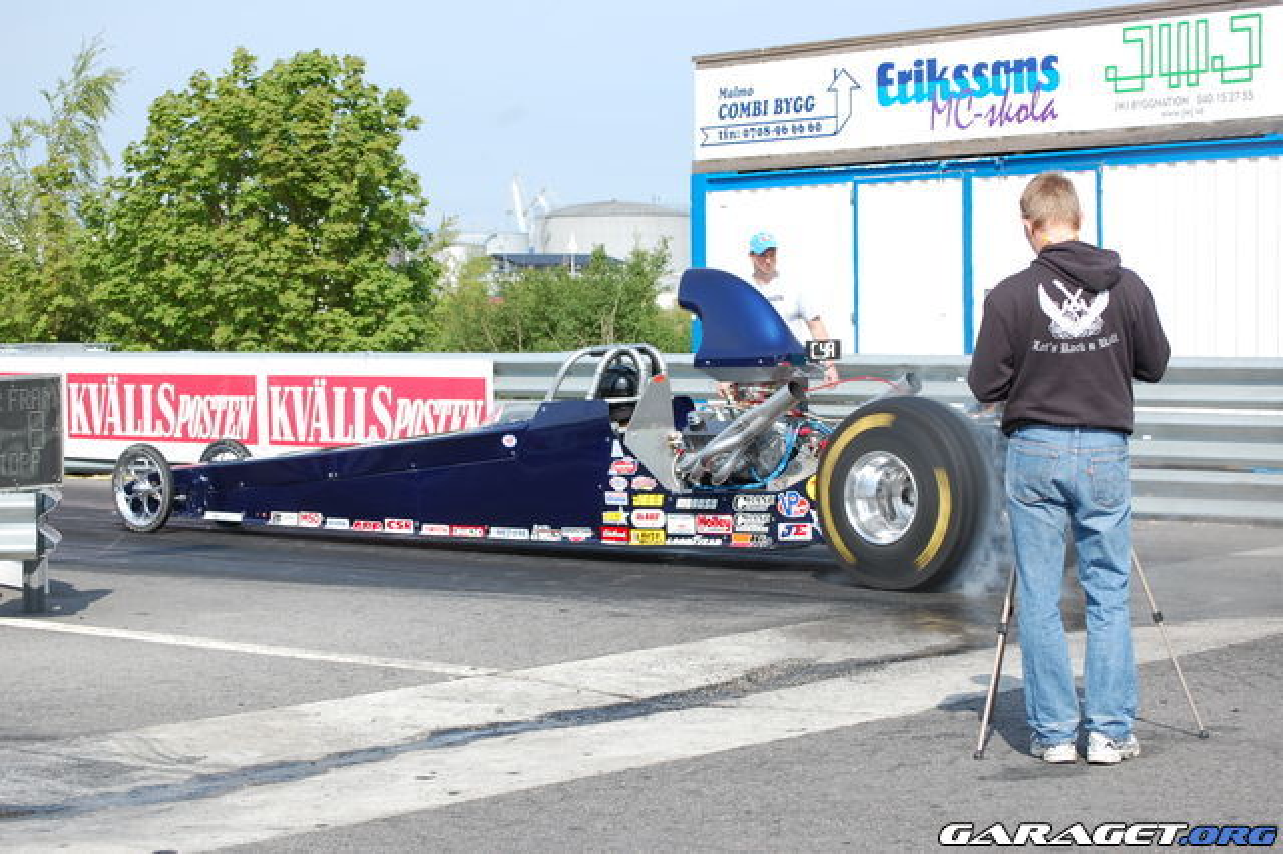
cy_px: 427
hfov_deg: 24.6
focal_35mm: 82
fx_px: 2939
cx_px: 642
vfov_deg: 16.5
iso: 200
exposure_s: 1/320
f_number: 9
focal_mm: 55
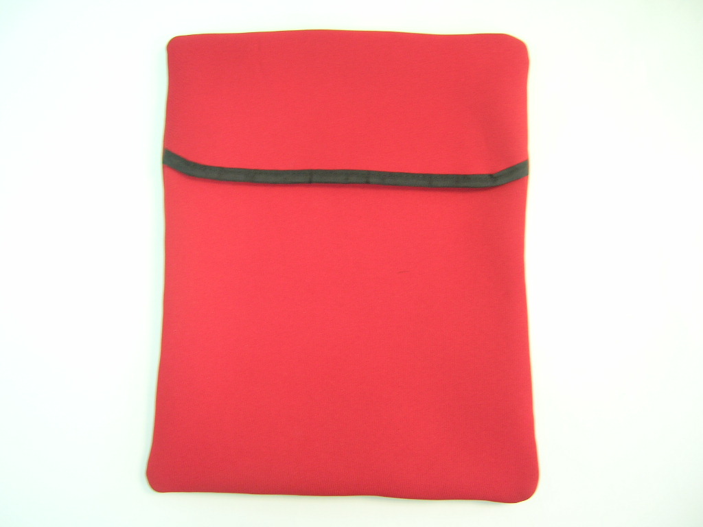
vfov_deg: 41.8
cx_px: 352
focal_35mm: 34
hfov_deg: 54.0
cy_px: 264
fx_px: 690
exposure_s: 1/3.5
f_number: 2.9
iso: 56
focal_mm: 5.7
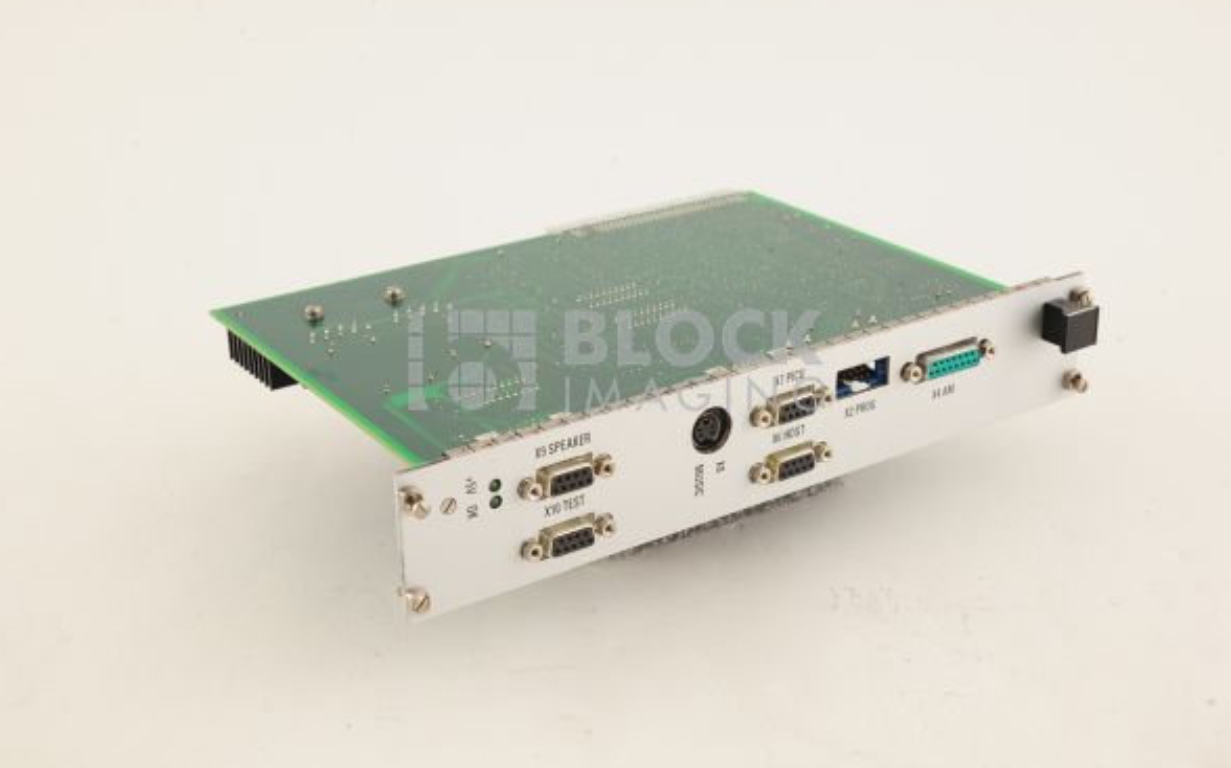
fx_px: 1744
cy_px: 361
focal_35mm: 52
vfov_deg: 24.8
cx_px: 618
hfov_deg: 38.9
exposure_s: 1/125
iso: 1600
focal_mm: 50
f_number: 11
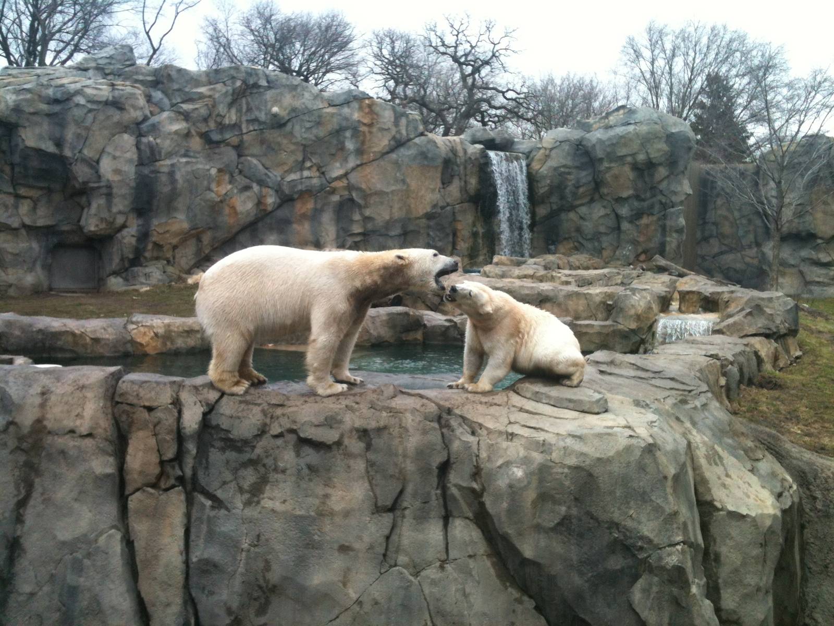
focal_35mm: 35
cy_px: 313
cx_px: 417
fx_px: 843
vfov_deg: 40.7
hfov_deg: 52.6
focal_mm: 3.85
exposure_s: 1/266
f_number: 2.8
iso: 64
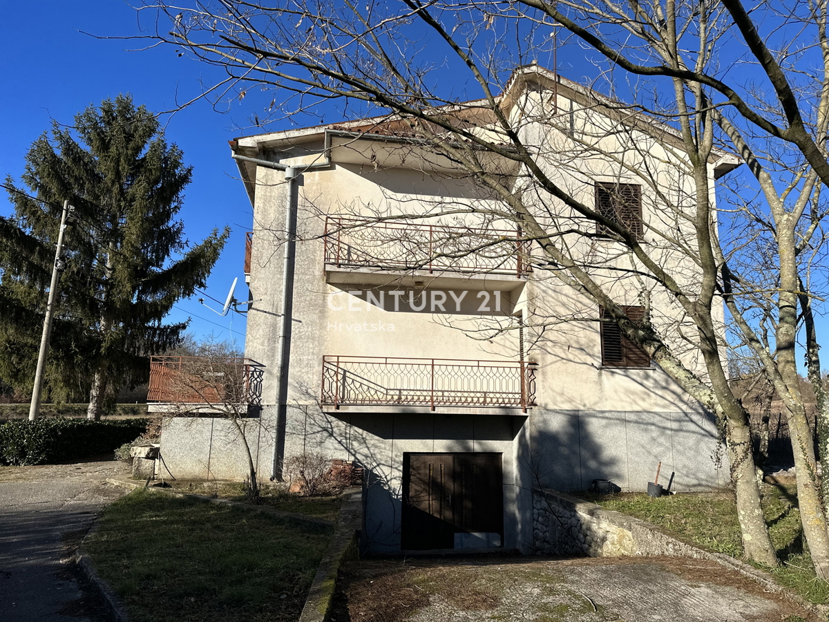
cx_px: 414
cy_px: 311
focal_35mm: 24
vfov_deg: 56.8
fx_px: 575
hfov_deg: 71.6
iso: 80
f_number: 1.78
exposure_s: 1/7042
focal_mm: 6.86
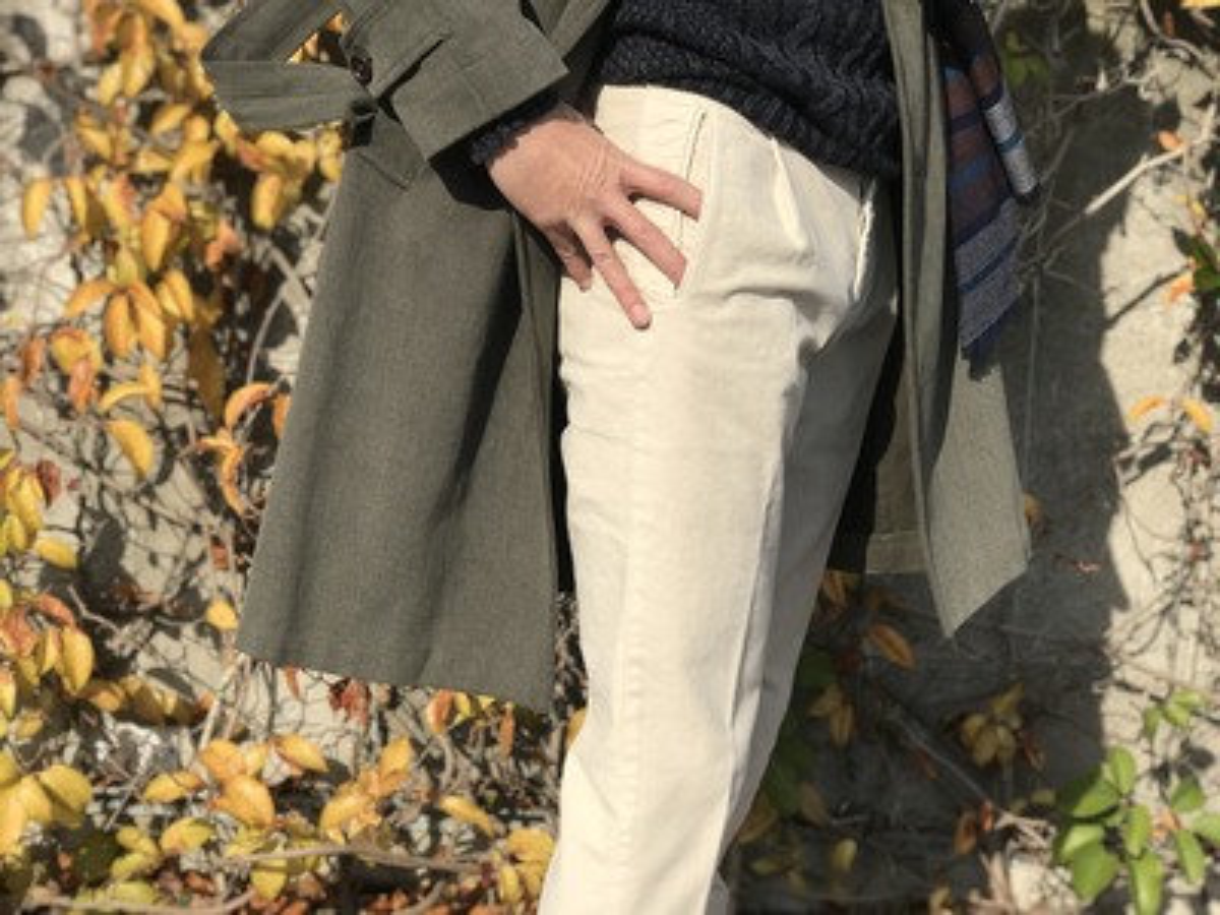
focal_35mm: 57
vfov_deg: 25.7
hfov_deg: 33.8
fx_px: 2009
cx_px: 610
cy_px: 458
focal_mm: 6.6
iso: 20
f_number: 2.8
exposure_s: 1/1140
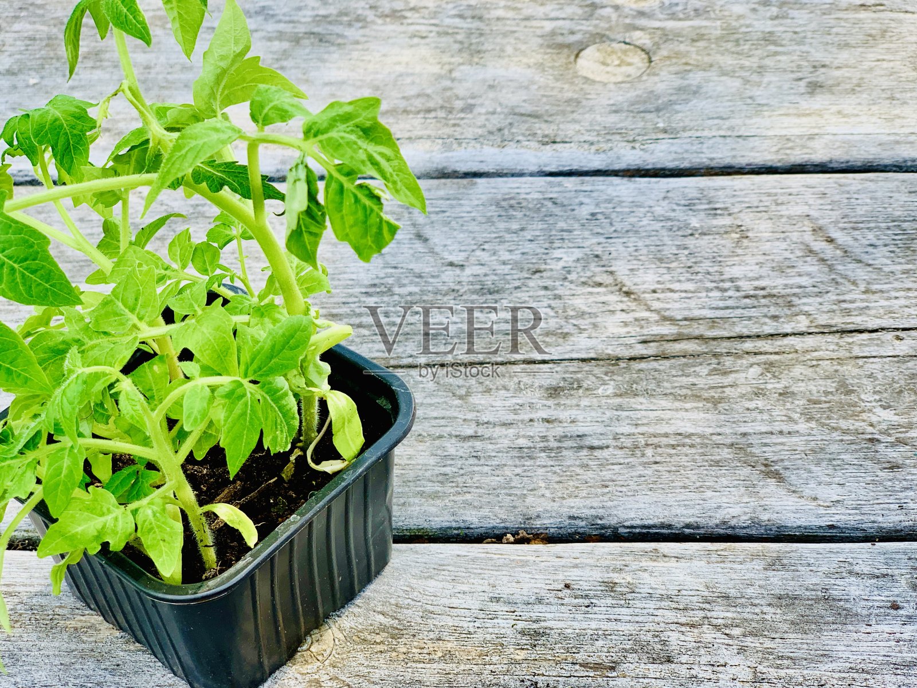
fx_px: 1378
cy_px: 344
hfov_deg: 36.8
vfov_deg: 28.0
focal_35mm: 52
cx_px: 458
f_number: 2.4
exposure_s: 1/149
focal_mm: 6
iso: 16
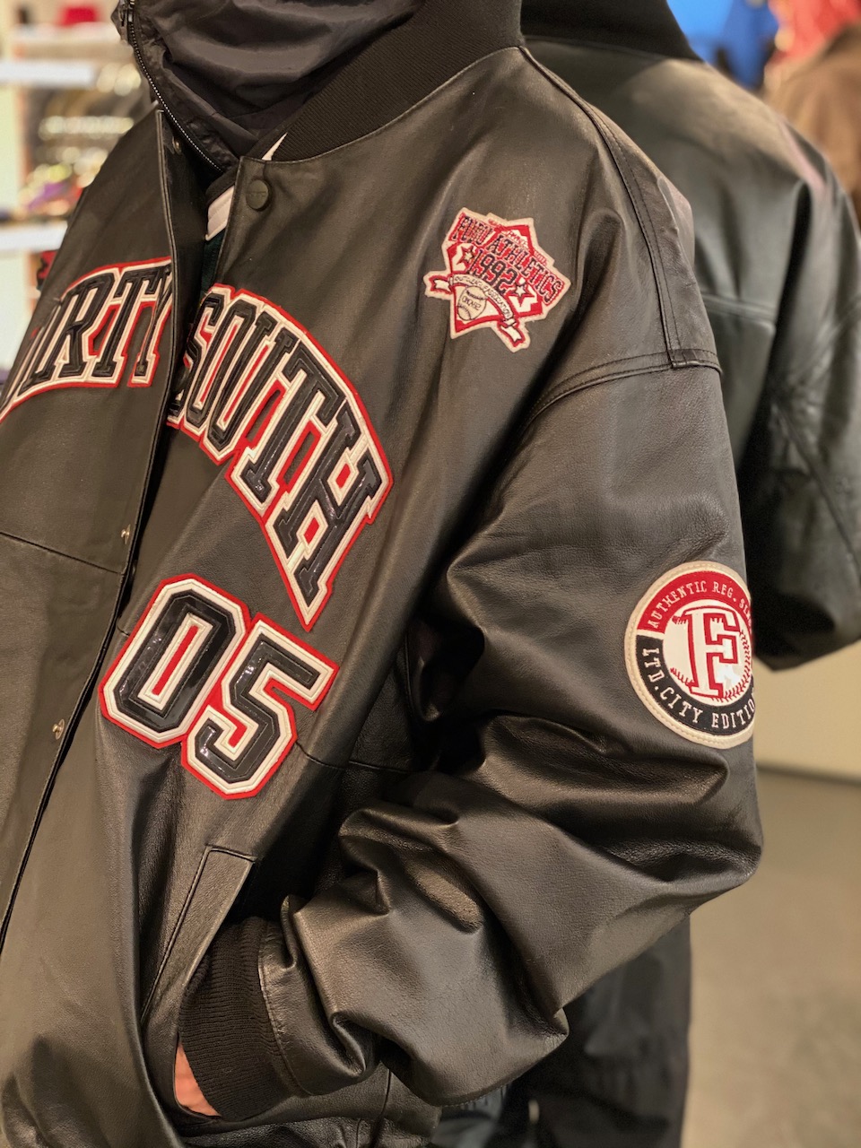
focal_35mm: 52
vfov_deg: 36.8
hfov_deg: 28.0
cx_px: 430
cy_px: 574
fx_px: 1725
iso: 400
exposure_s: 1/20
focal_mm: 6
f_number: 2
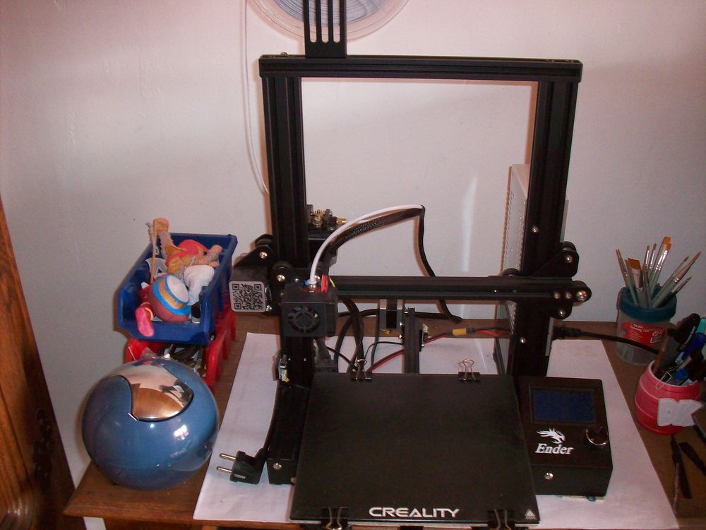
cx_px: 353
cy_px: 265
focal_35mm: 37
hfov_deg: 50.1
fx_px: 755
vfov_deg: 38.7
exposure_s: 1/64
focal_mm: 6.2
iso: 200
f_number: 2.8
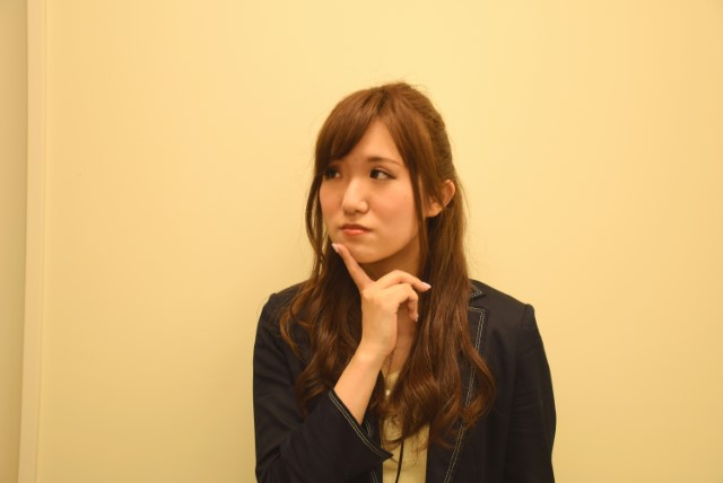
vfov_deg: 26.5
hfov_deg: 38.8
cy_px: 242
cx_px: 362
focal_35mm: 51
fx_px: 1025
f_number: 4.2
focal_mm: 34
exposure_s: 1/20
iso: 100
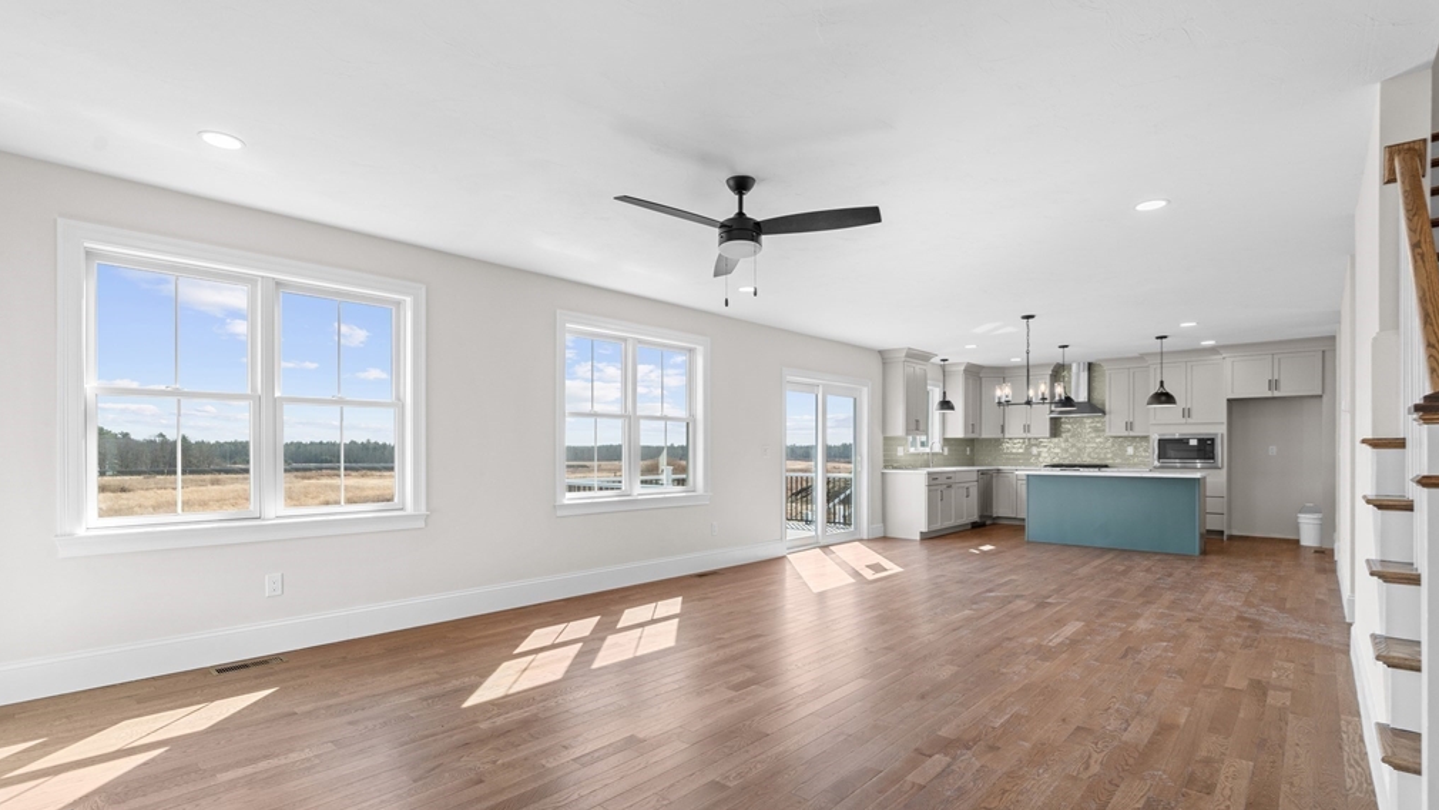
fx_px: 649
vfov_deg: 63.6
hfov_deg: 95.9
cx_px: 717
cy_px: 464
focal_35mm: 17
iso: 320
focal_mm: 16
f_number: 7.1
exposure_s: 1/8
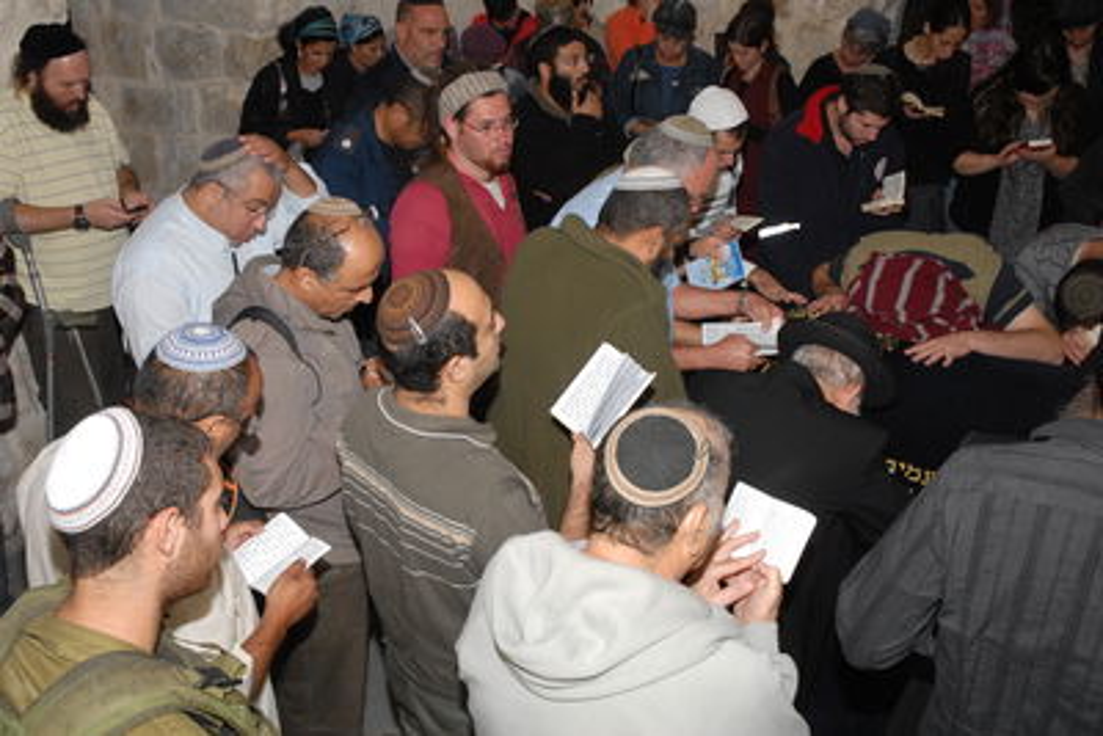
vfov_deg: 33.0
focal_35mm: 40
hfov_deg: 47.9
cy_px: 368
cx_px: 552
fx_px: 1241
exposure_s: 1/125
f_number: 6.3
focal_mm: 27
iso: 640
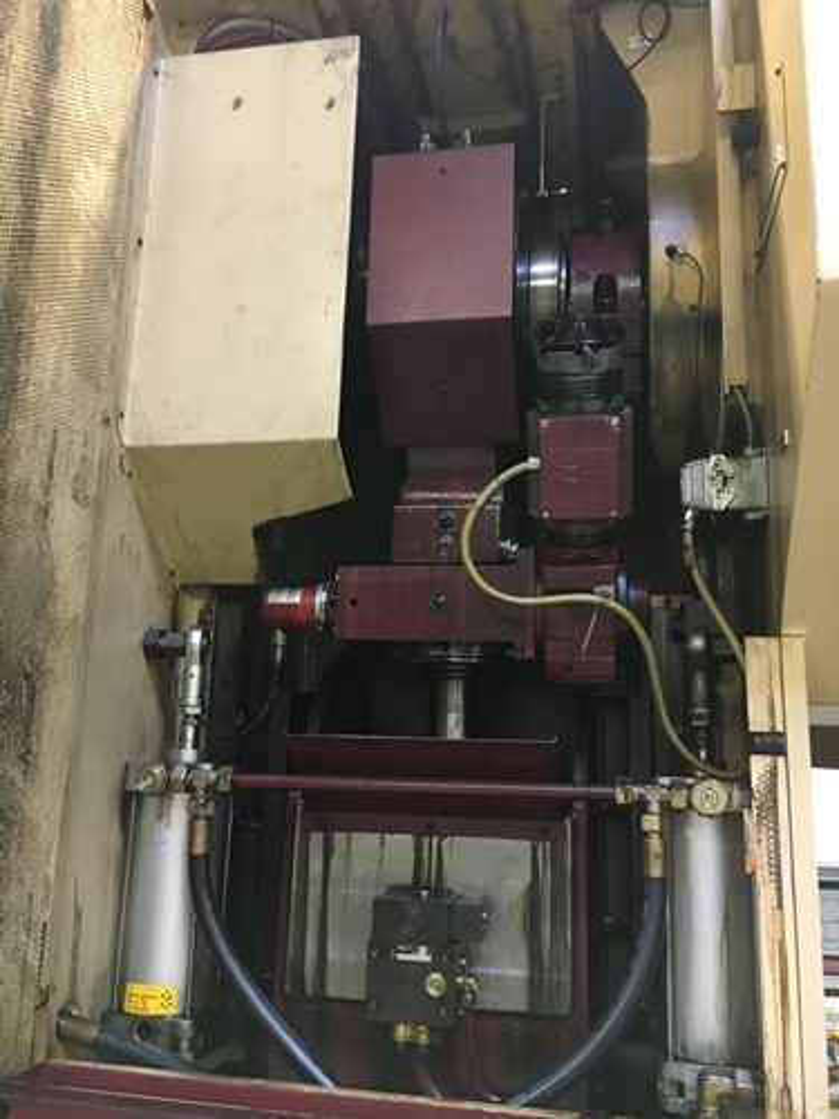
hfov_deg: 48.2
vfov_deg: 61.7
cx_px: 420
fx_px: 937
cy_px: 560
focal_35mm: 29
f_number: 2.2
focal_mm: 4.15
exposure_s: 1/20
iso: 200
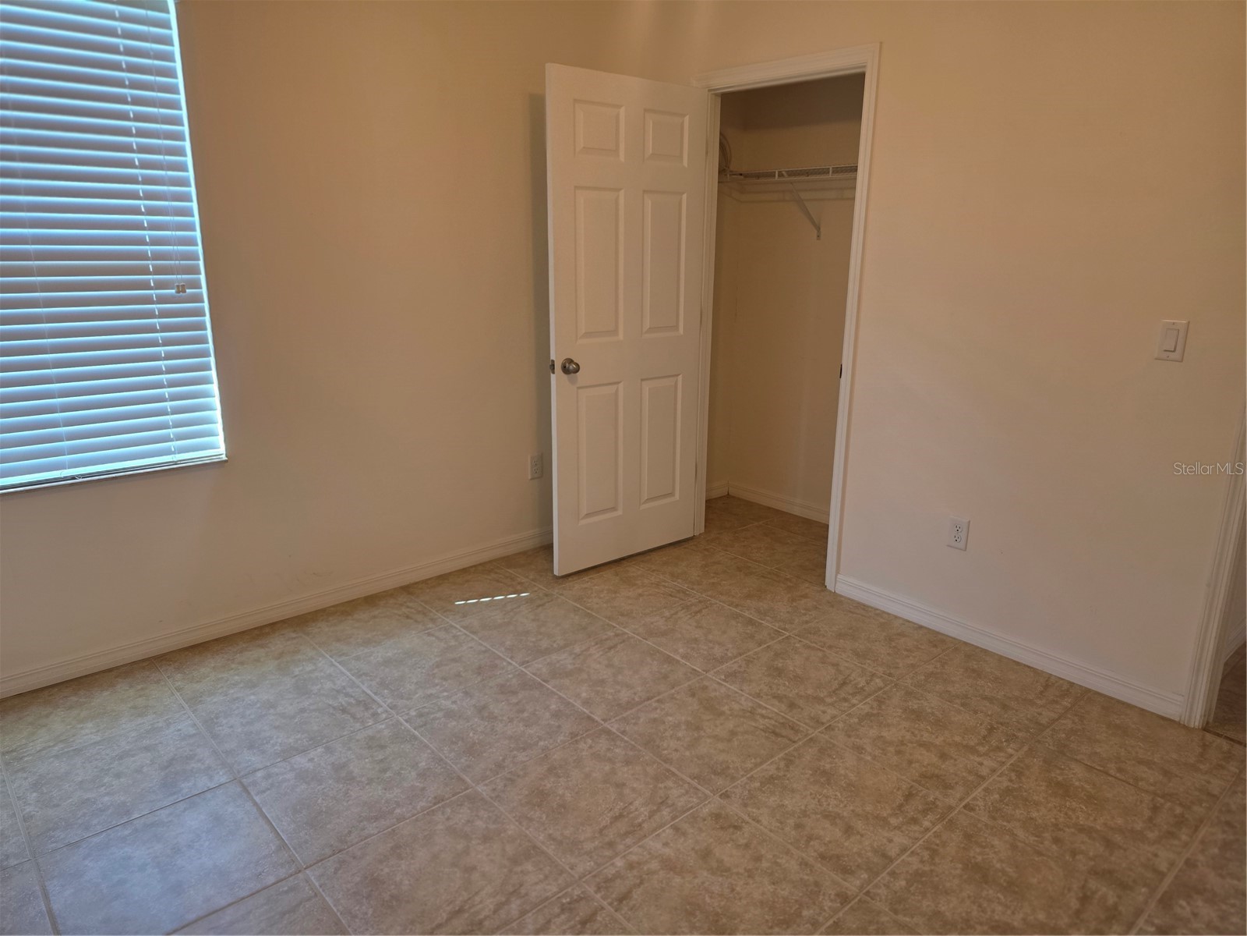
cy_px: 468
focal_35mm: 23
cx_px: 624
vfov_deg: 58.9
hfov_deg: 73.9
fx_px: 829
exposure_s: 1/120
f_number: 1.7
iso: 200
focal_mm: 6.3
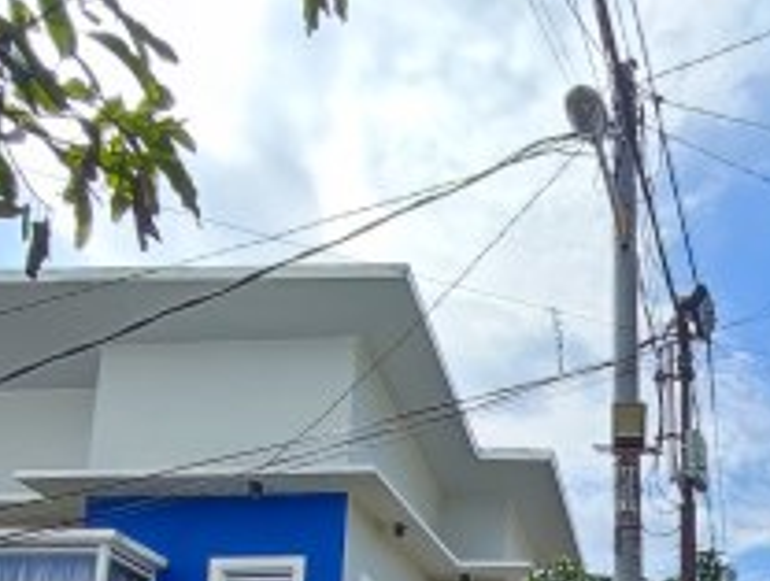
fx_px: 1048
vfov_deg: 25.8
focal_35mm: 47
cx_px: 770
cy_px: 788
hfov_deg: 36.3
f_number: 2.2
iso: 50
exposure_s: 1/405
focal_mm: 1.65
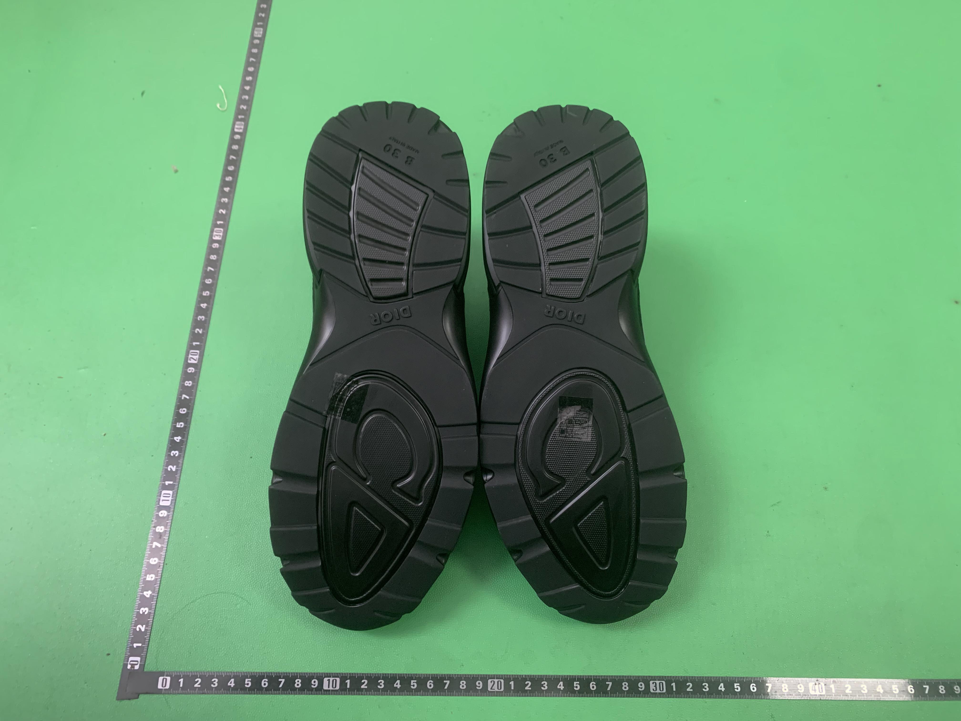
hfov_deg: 67.3
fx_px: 722
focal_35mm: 26
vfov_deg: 53.1
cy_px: 360
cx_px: 480
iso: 250
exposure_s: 1/60
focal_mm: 4.25
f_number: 1.8
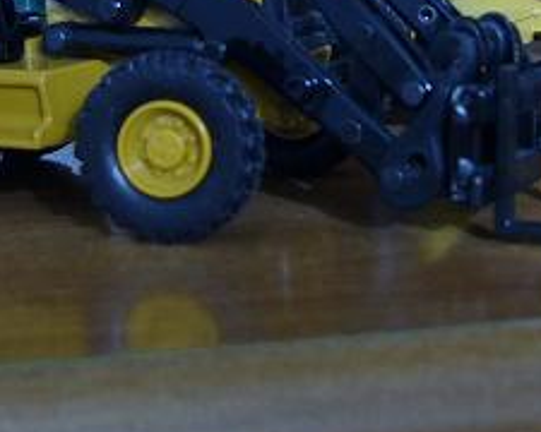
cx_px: 226
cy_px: -17
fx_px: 1713
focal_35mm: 107
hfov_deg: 17.9
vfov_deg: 14.1
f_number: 2.8
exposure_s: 1/40
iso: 100
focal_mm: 5.8
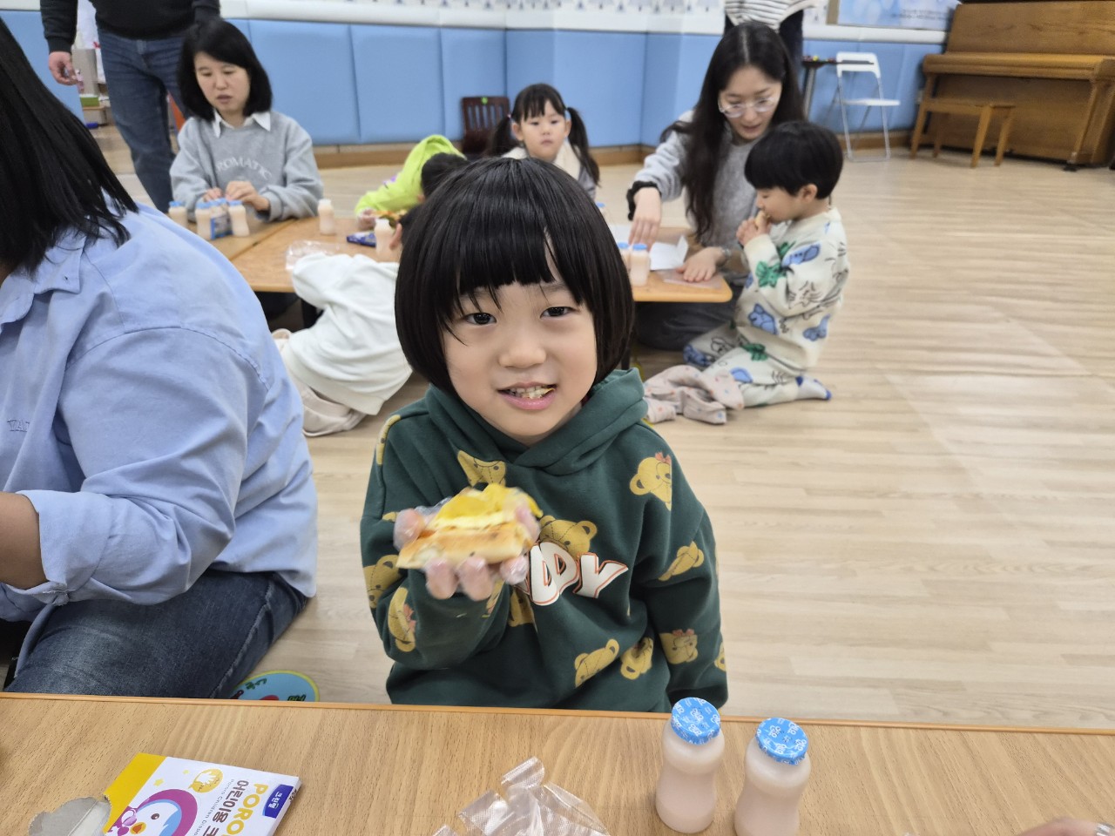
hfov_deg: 73.9
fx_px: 741
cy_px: 418
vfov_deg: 58.9
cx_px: 558
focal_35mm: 23
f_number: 1.8
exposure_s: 1/120
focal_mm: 5.4
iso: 200
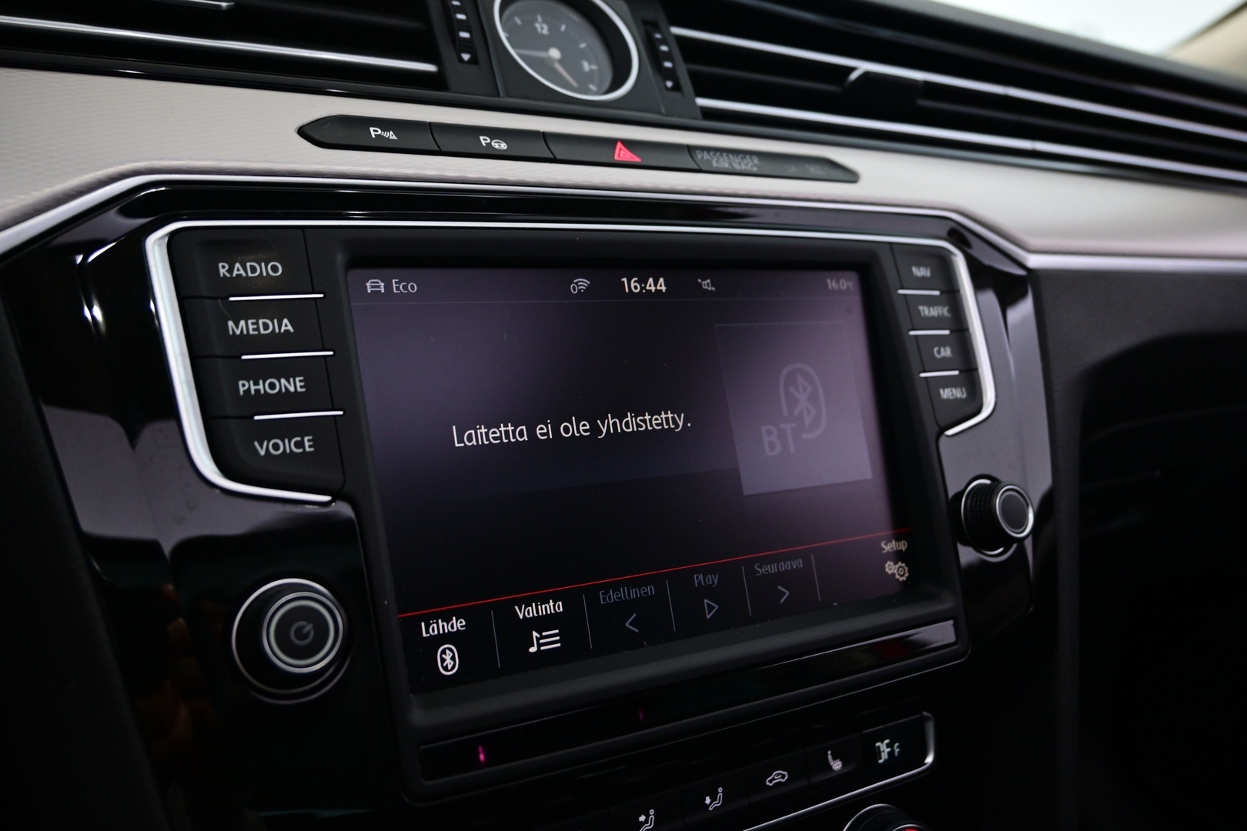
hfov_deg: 61.9
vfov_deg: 43.6
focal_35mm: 30
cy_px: 416
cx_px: 624
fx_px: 1039
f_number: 3.8
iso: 1250
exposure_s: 1/30
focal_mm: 20
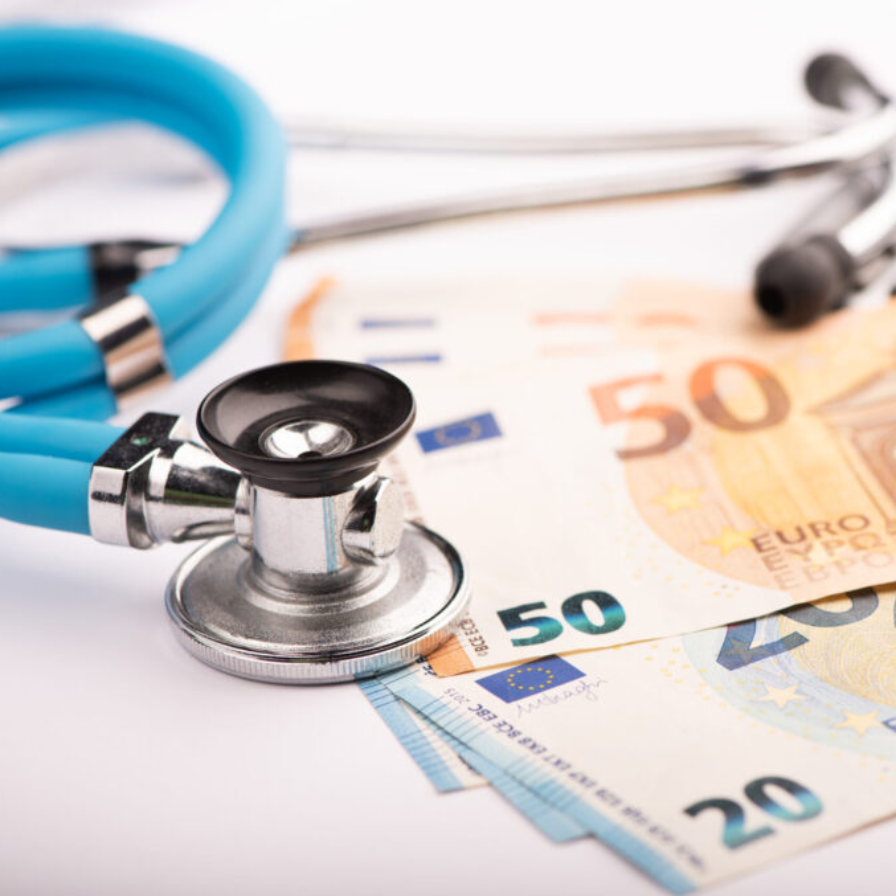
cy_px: 447
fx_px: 3953
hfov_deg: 12.9
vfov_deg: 12.9
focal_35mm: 135
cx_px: 637
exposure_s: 1/250
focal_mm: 105
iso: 64
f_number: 7.1
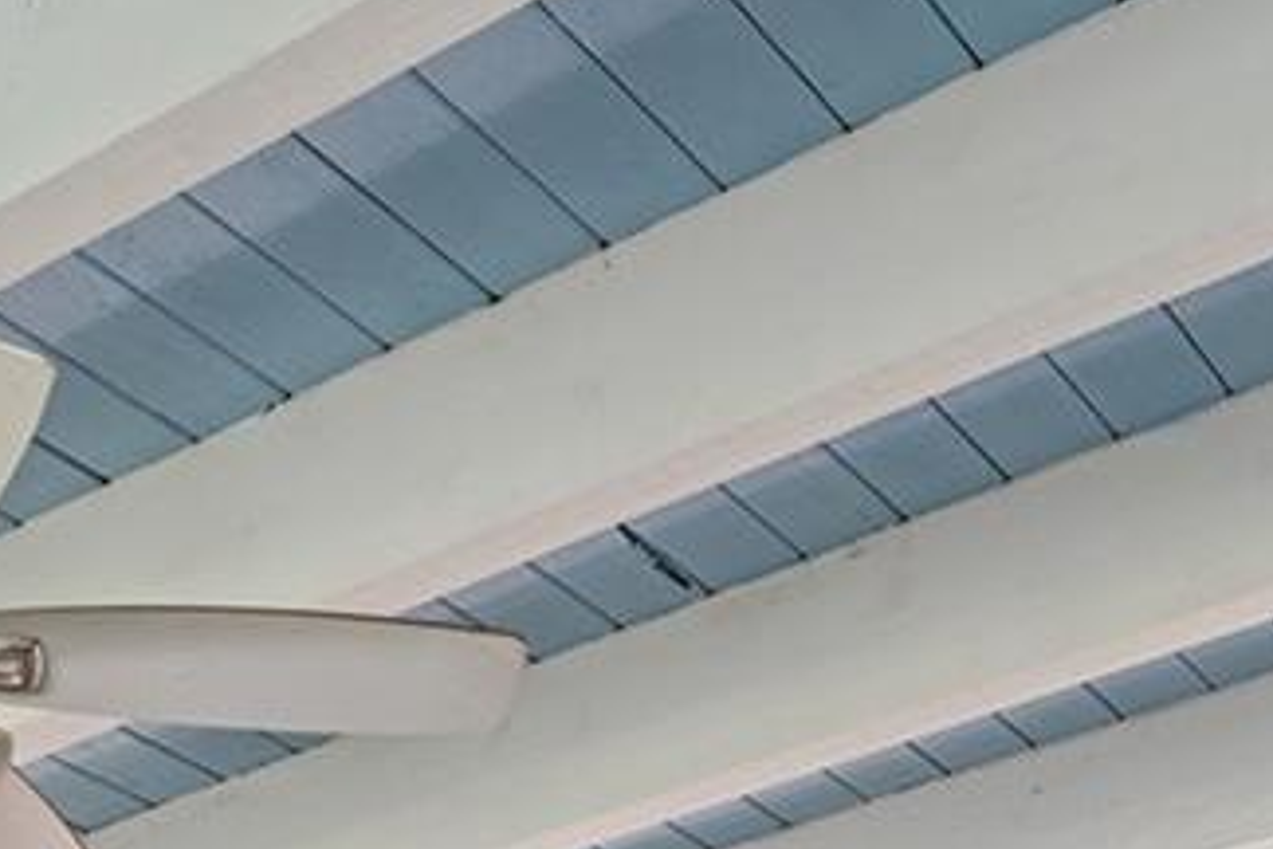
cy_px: 1946
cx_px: -24
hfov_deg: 24.4
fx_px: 2793
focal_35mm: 79
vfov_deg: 13.4
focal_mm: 16
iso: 250
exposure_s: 1/4
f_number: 7.1
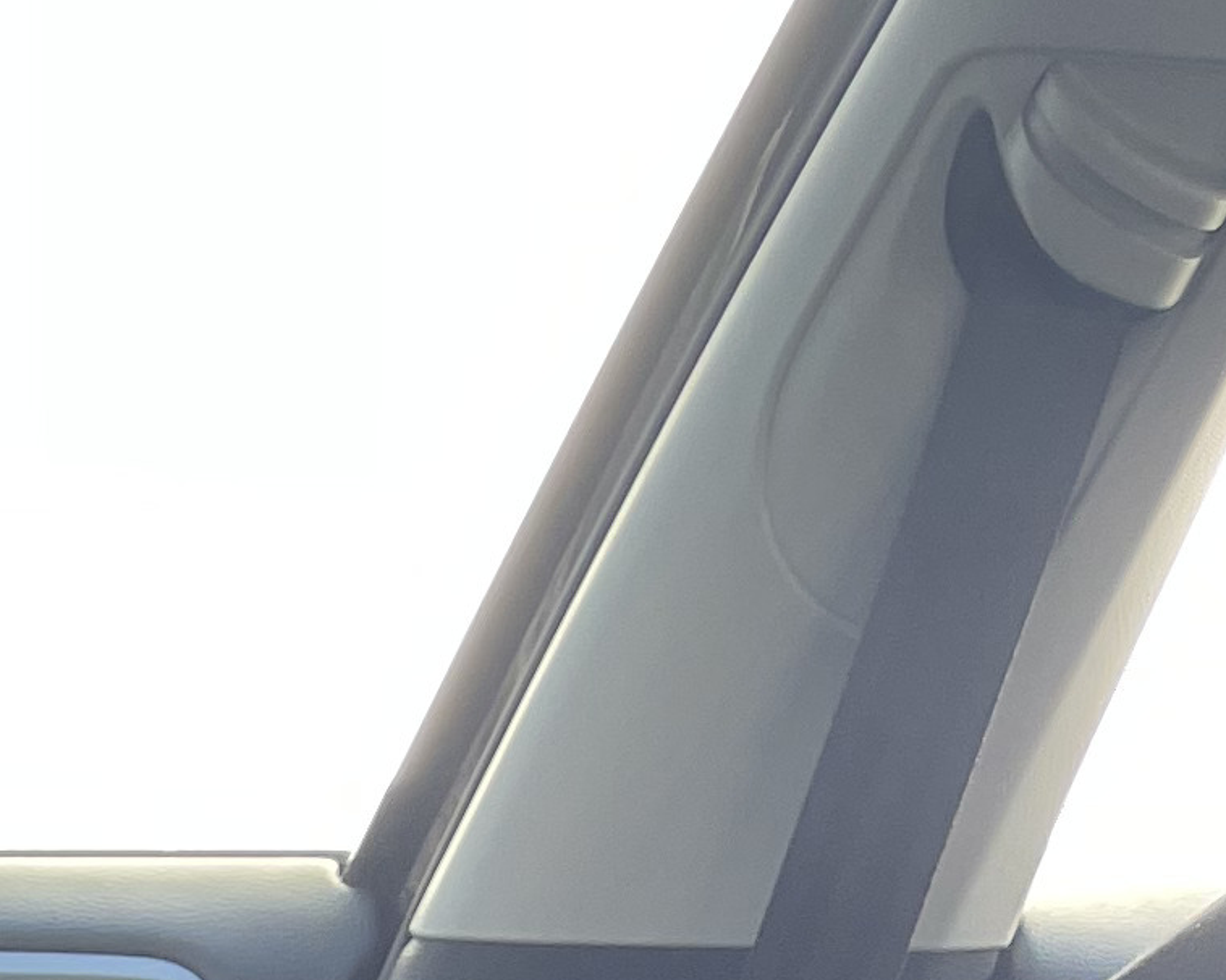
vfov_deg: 9.2
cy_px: 2945
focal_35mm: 135
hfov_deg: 12.9
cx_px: -998
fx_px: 4897
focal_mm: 4.2
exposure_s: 1/121
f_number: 1.6
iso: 80
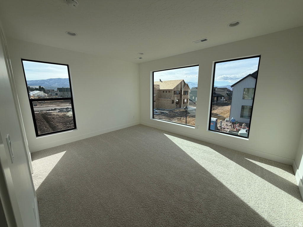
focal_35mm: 14
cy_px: 114
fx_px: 123
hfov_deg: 102.1
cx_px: 152
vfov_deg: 85.7
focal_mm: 2.22
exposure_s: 1/770
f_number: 2.2
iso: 32
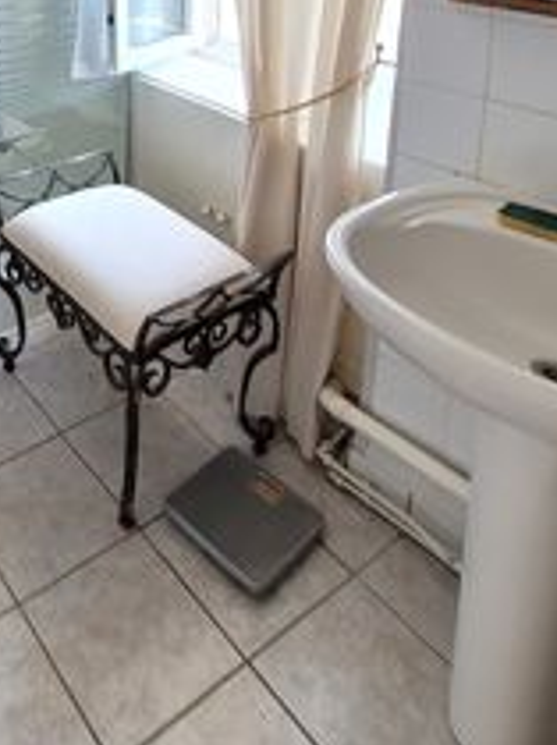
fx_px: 709
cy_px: -7
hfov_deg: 38.9
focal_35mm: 33
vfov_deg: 46.1
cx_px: 27
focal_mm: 1.74
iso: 200
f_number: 2.2
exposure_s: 1/50
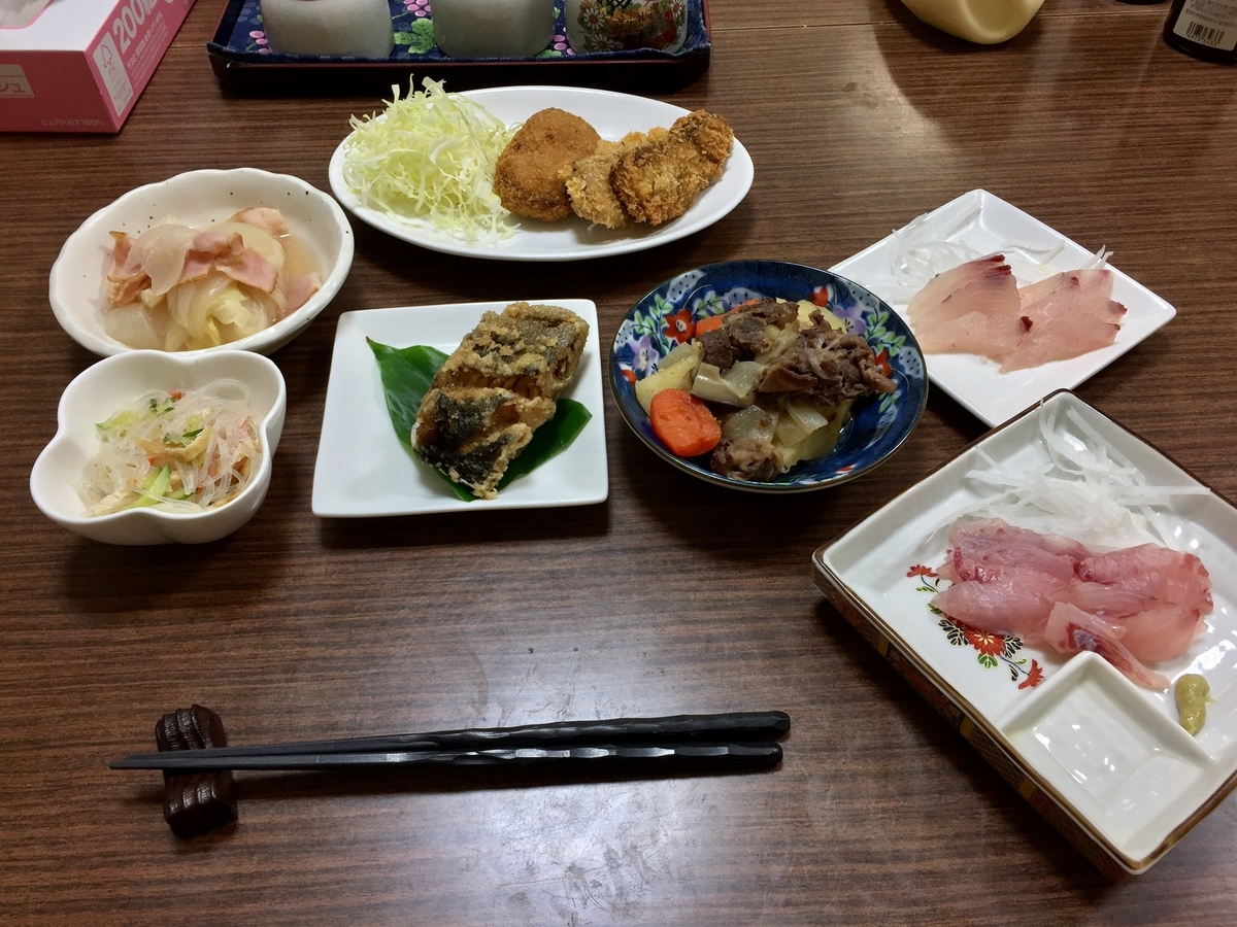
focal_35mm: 29
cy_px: 464
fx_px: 1036
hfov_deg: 61.7
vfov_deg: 48.2
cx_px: 618
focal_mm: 4.15
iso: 50
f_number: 2.2
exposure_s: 1/30
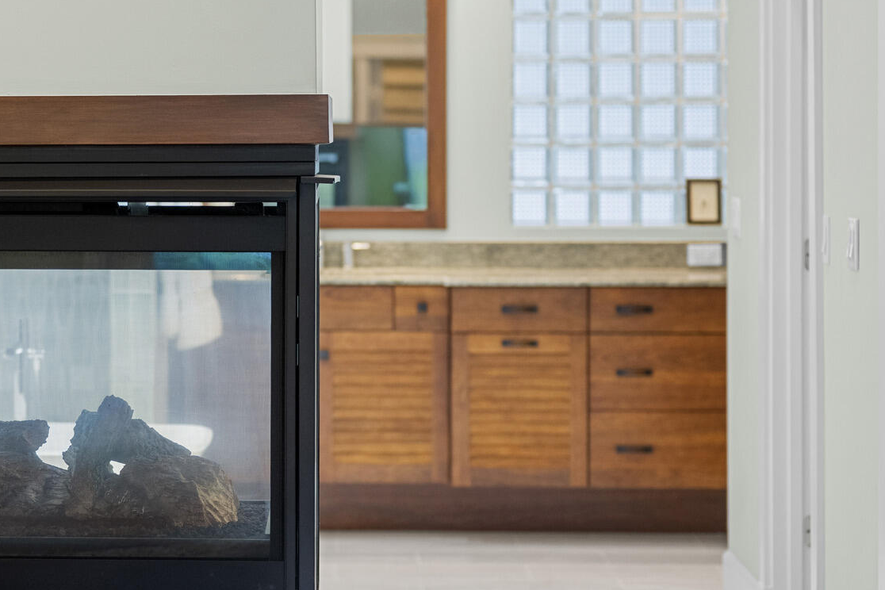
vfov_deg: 12.2
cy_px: 269
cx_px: 214
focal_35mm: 112
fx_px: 2753
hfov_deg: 18.1
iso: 500
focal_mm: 50
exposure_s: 1/30
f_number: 2
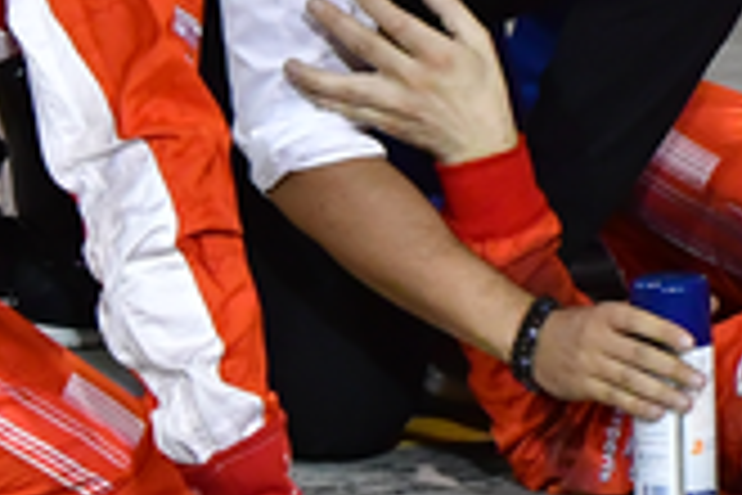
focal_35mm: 597
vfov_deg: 2.3
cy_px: -101
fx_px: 12304
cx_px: 890
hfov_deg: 3.4
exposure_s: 1/1000
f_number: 4
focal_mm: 70
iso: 2000
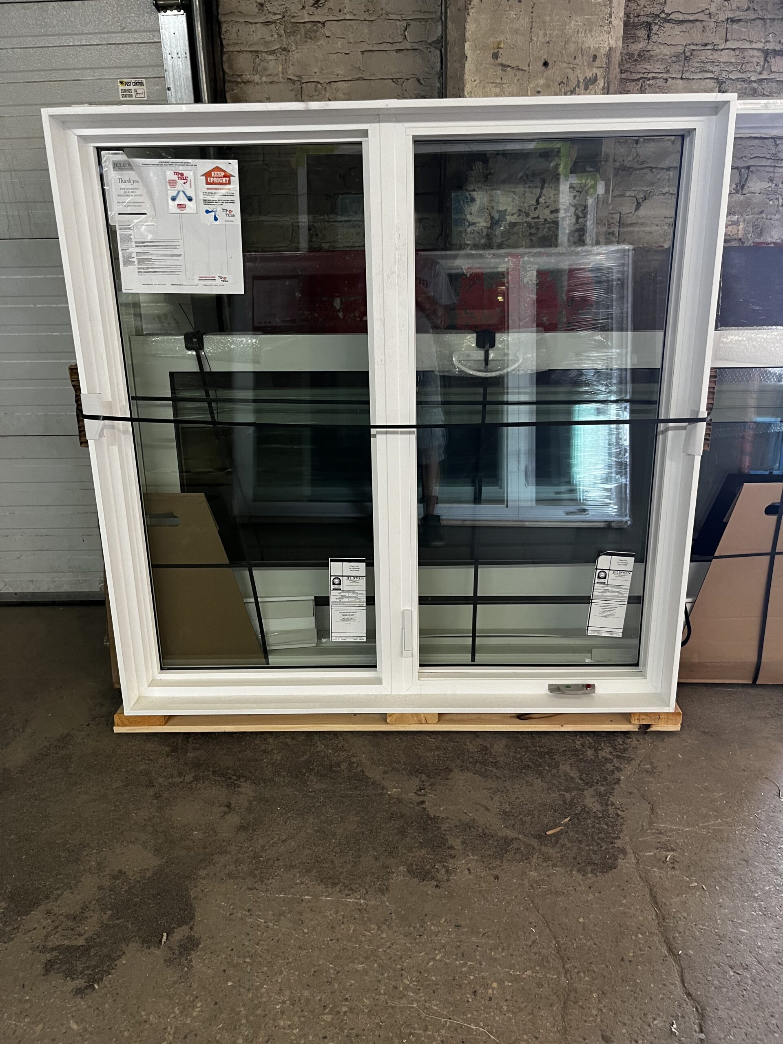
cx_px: 392
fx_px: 784
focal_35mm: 26
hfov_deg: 53.1
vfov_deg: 67.3
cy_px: 522
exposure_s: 1/73
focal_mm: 5.1
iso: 125
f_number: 1.6
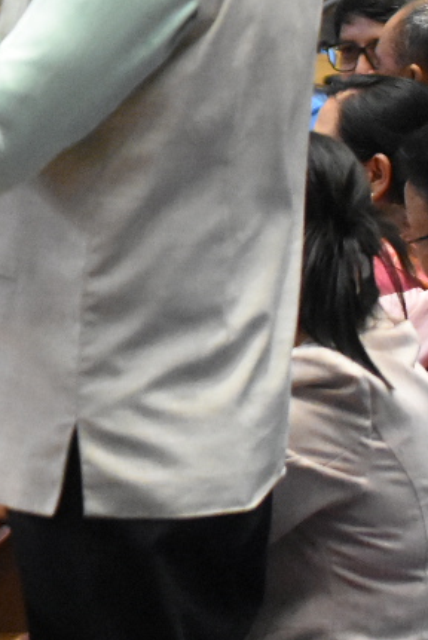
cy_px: 49
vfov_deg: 4.3
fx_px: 8526
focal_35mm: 479
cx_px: -651
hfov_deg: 2.8
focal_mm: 85
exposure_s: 1/160
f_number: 4
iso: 8000
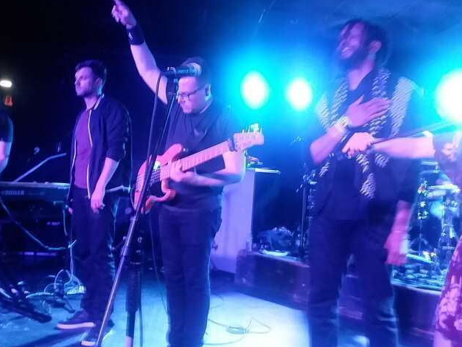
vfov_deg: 38.6
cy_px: 145
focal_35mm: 37
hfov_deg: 50.1
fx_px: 494
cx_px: 228
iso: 250
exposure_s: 1/15
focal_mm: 2.47
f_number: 1.9
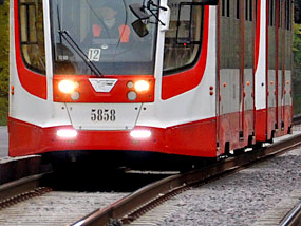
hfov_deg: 2.7
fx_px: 6467
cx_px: 129
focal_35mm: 743
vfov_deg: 2.0
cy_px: -97
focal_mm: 105
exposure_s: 1/160
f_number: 5.6
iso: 400
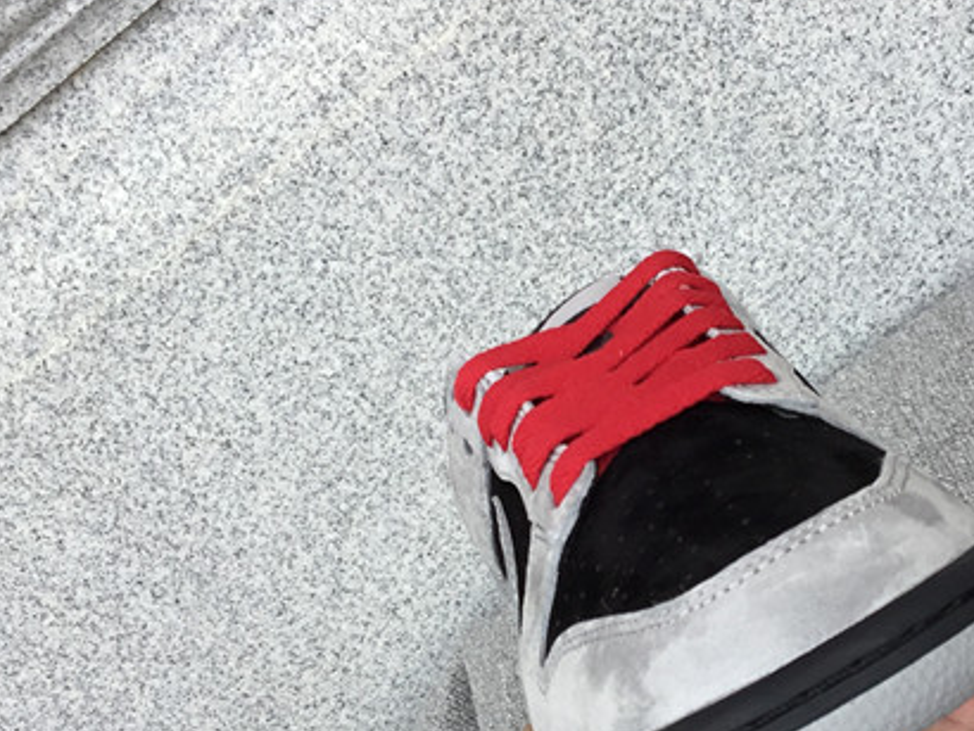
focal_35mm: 68
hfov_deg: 28.4
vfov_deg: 21.6
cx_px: 622
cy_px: 443
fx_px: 1914
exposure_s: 1/278
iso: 25
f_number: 2.4
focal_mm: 3.3
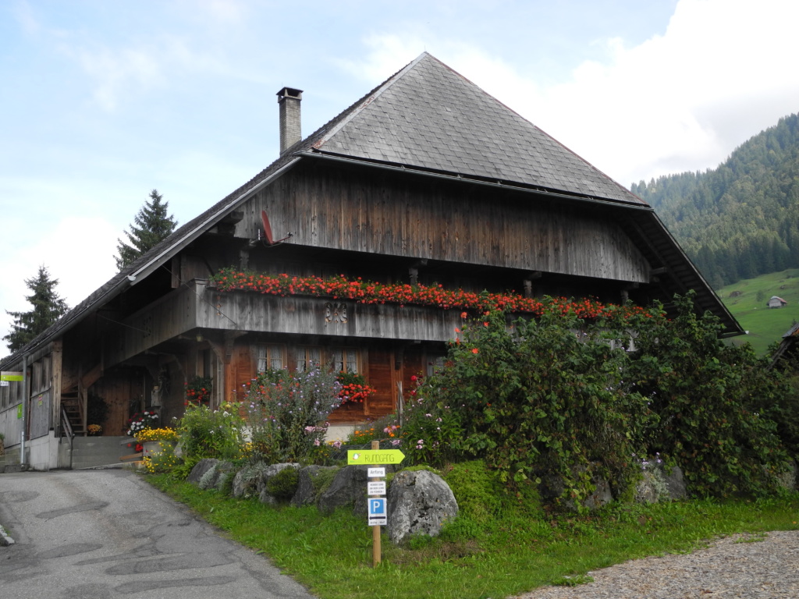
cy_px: 300
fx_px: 946
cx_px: 400
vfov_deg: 35.1
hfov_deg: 45.8
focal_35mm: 41
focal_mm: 8.8
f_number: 3.2
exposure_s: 1/500
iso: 100
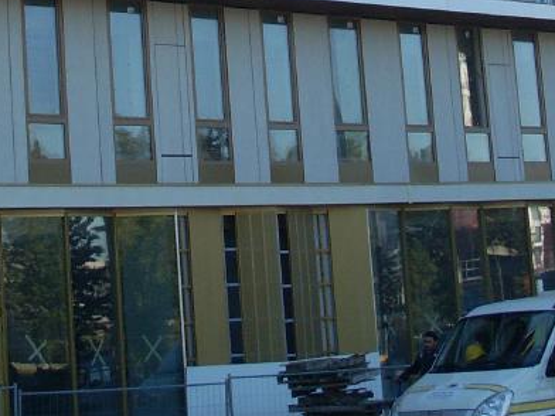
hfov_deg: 15.9
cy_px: -226
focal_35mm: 124
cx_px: 263
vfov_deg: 11.4
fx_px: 1988
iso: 80
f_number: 7.7
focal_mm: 6.3
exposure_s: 1/125
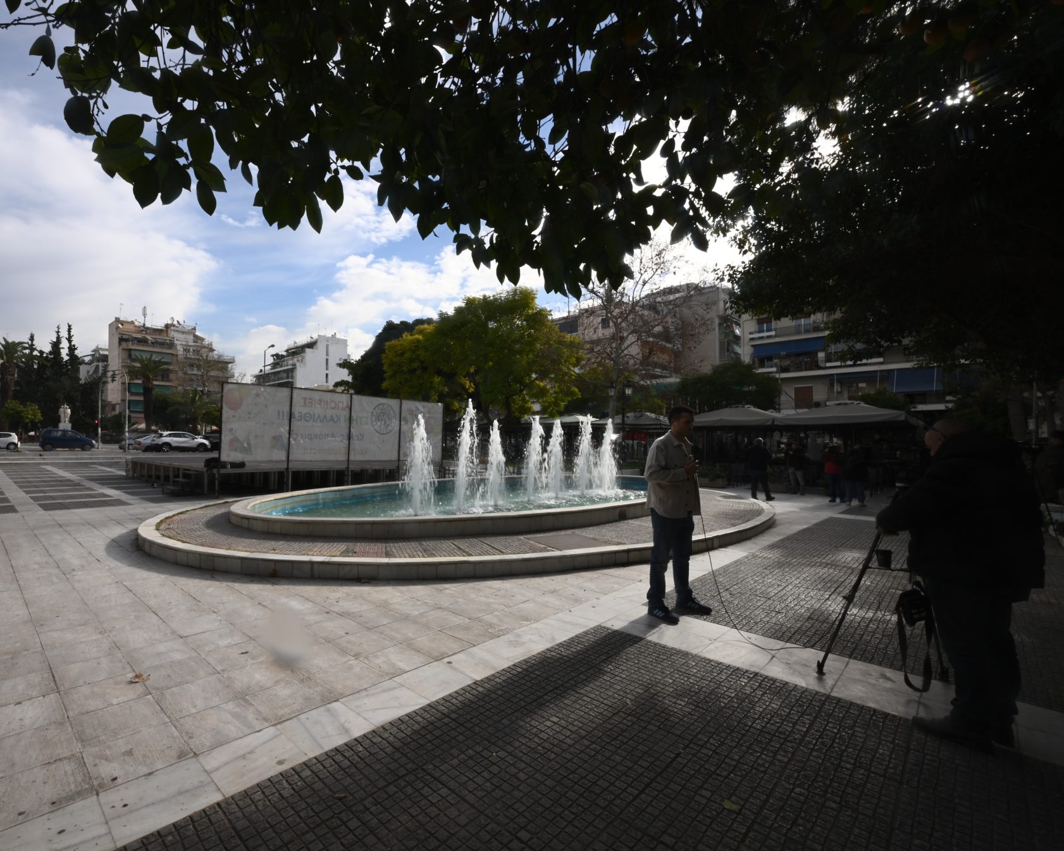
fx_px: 504
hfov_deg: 92.3
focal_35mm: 16
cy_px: 427
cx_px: 445
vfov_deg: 80.4
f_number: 22
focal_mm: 14
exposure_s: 1/40
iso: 100
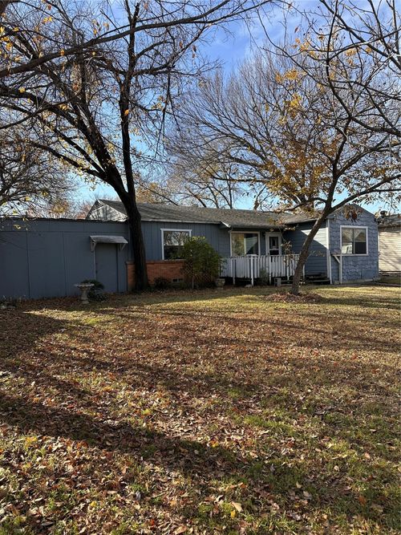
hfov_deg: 56.8
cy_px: 268
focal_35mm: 24
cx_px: 200
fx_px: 371
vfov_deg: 71.6
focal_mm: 6.86
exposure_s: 1/1562
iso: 80
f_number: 1.78
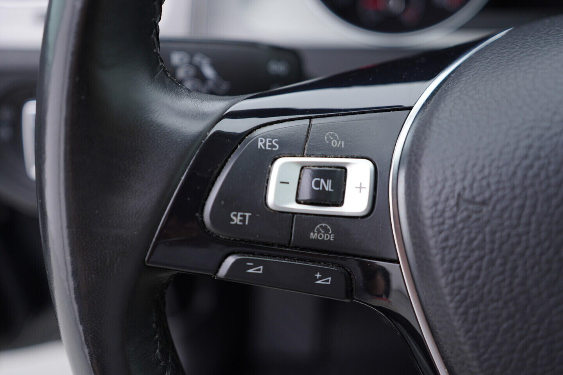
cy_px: 188
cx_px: 282
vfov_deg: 36.9
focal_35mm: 36
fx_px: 563
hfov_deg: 53.1
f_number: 2.8
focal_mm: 24
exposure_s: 1/40
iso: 125
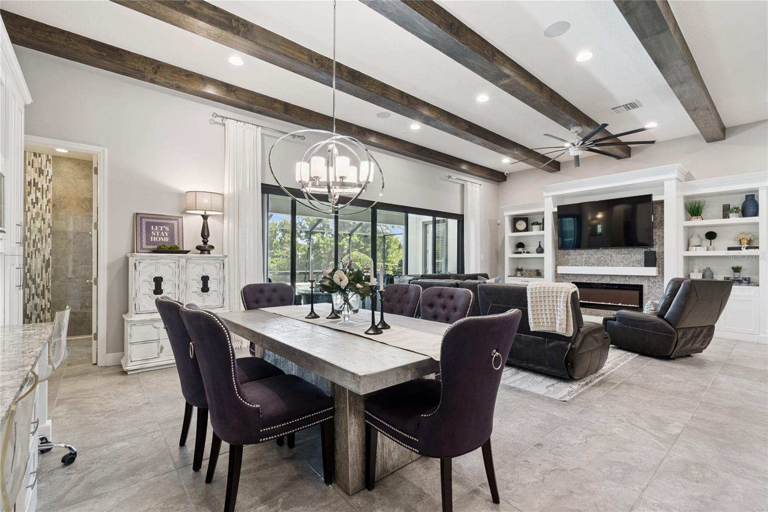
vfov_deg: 77.3
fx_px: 320
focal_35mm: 15
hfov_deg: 100.4
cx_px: 384
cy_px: 256
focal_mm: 10
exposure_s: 1/2.5
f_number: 7.1
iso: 100
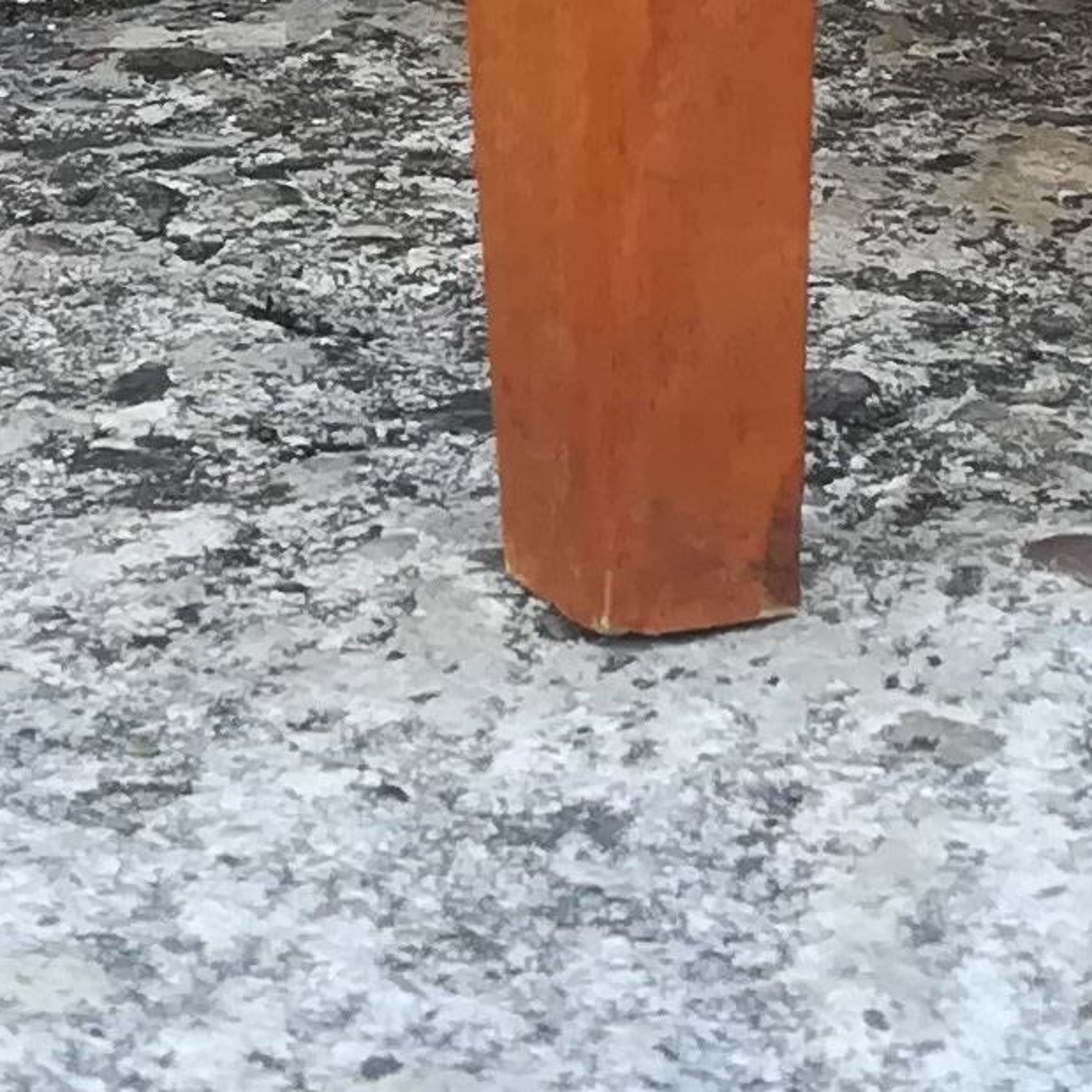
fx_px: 5246
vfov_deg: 11.2
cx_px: 764
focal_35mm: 147
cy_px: -736
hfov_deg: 11.9
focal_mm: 3.83
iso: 100
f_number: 2.2
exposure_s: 1/100
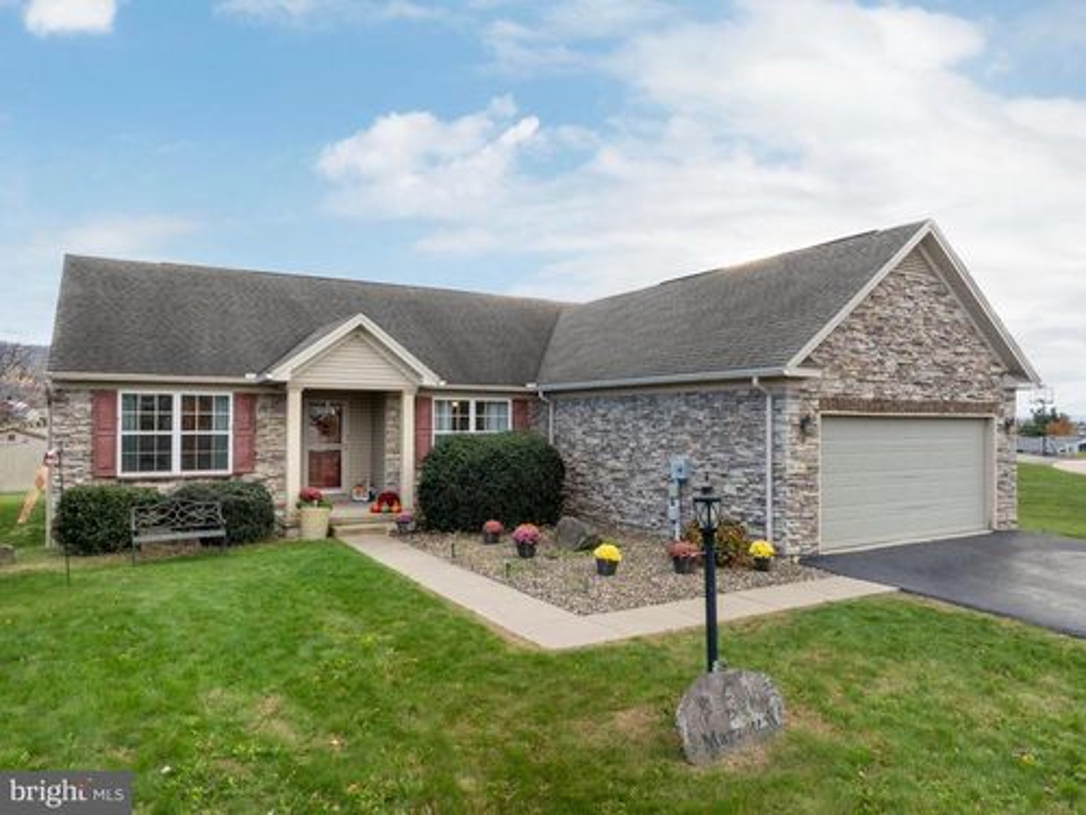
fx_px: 753
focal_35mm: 24
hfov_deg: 71.6
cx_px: 543
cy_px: 408
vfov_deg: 56.8
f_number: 7.1
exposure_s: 1/120
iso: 100
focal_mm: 12.29
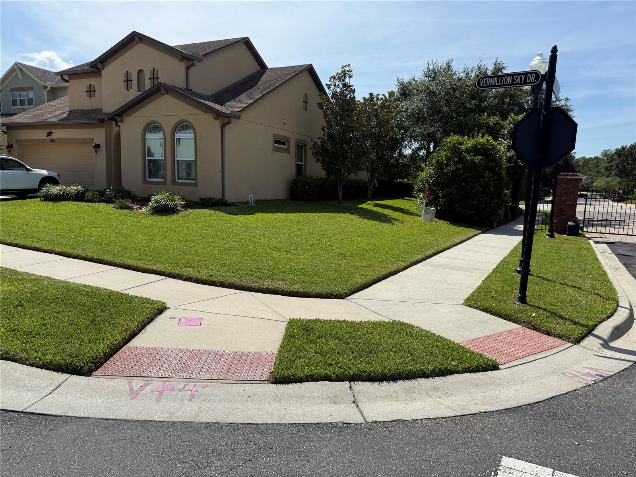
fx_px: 441
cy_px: 238
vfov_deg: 56.8
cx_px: 318
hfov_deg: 71.6
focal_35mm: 24
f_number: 1.78
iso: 80
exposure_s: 1/6711
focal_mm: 6.76
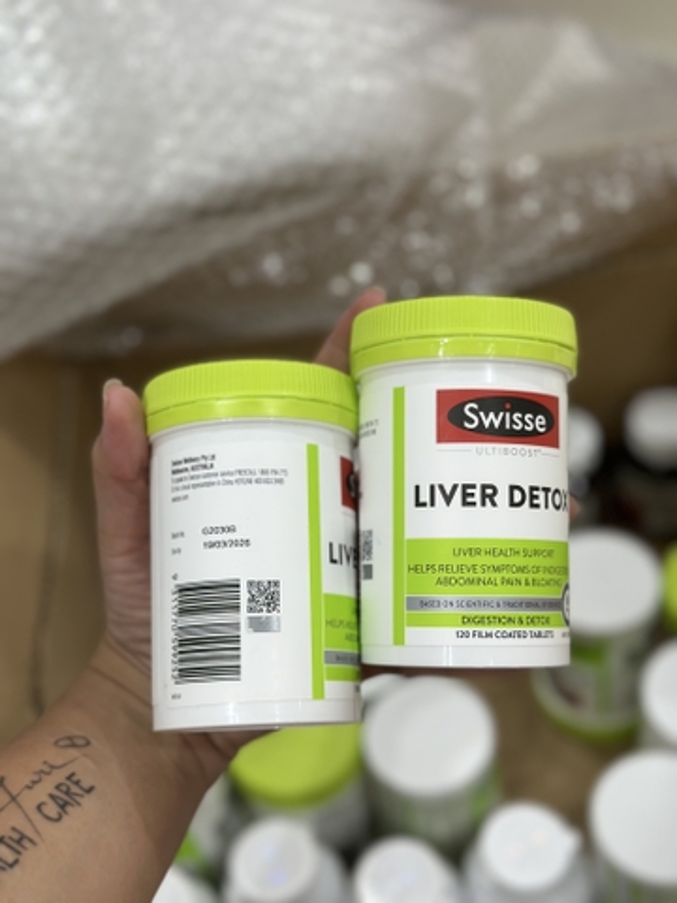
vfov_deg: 39.7
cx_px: 338
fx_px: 1252
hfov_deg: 30.3
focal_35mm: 48
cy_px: 452
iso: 125
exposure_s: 1/50
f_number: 1.78
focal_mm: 6.86
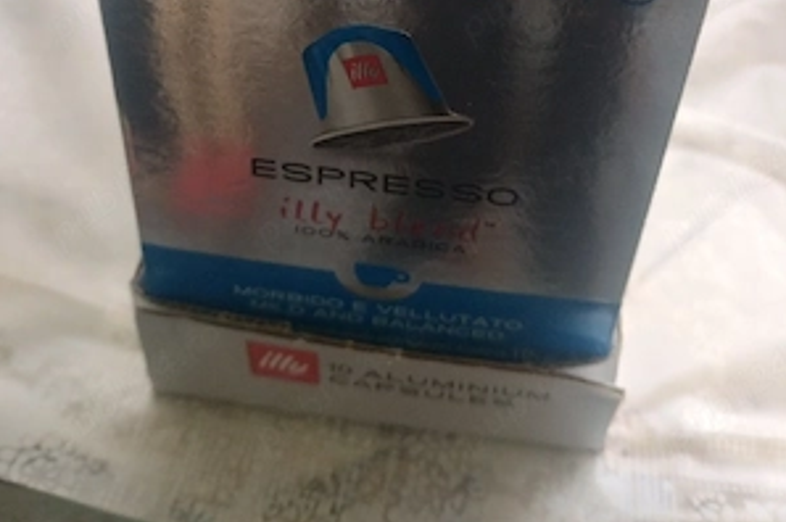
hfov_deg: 49.6
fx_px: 851
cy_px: 5
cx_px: 393
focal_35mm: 39
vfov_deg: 31.6
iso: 728
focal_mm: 4.27
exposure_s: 1/25
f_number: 1.8
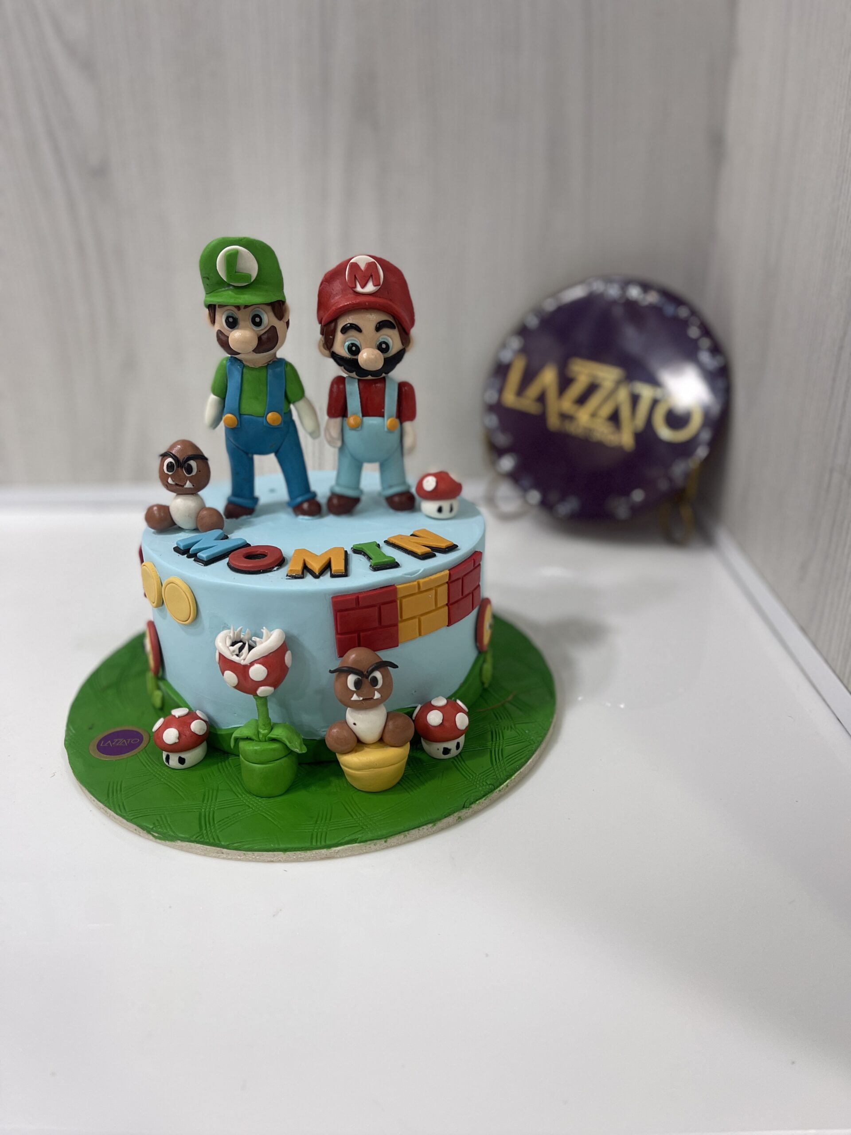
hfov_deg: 53.1
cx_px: 426
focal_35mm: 26
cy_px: 568
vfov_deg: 67.3
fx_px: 852
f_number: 1.6
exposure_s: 1/100
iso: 125
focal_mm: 5.1
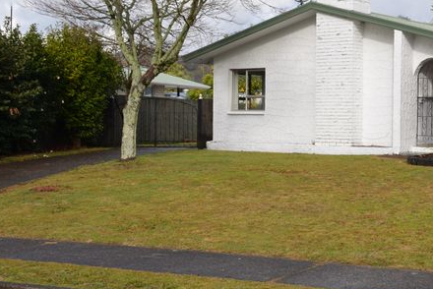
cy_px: 140
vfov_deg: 20.0
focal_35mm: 68
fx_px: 818
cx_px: 340
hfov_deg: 29.0
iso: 100
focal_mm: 26
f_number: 8
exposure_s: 1/200
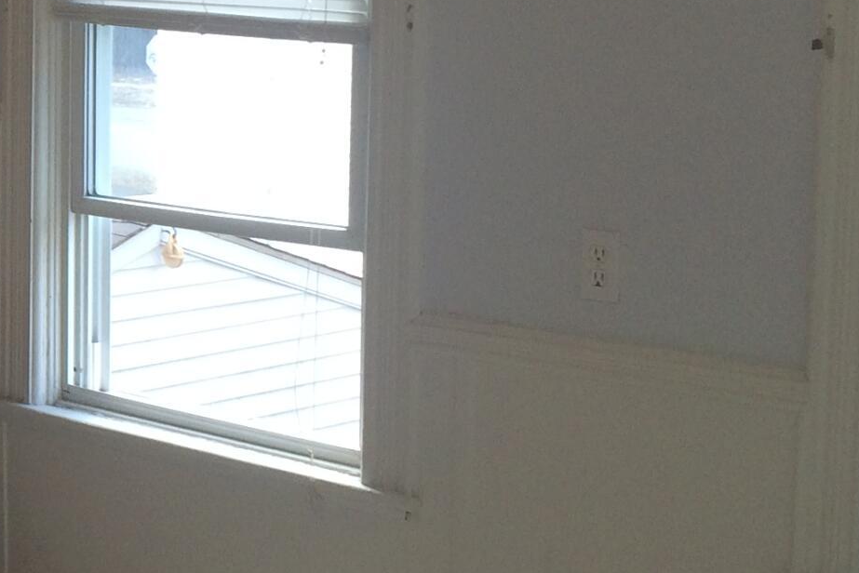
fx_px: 2339
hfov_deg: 19.1
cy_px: 184
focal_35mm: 98
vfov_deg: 13.9
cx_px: -285
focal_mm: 4.15
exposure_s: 1/120
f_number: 2.2
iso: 50
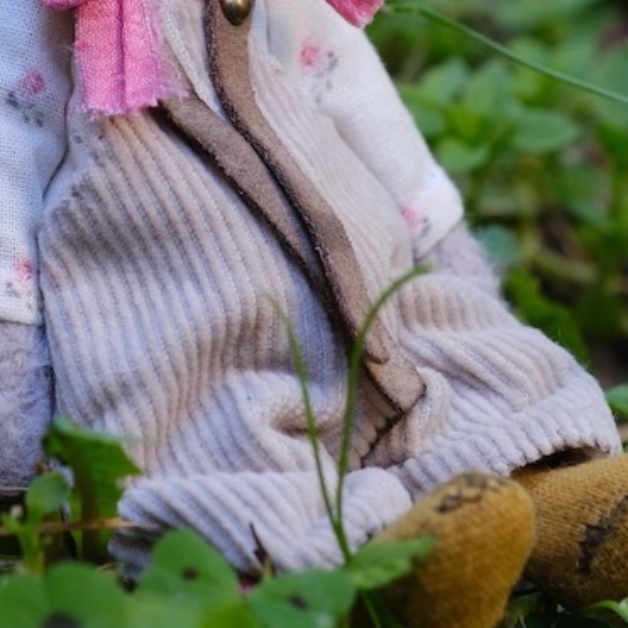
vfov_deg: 6.6
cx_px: 332
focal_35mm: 264
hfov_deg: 6.6
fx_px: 5419
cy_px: -215
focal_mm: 60
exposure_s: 1/180
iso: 500
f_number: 5
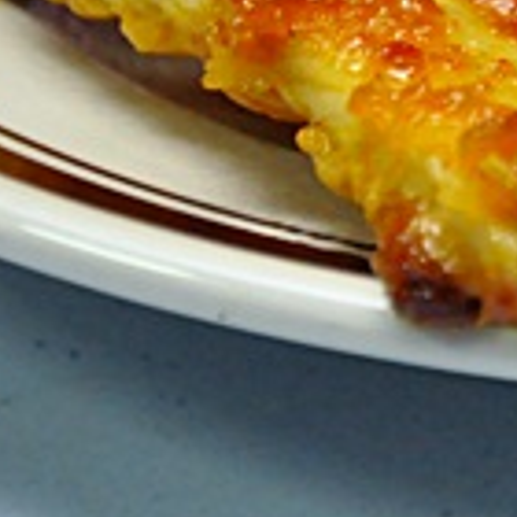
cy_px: -255
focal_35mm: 544
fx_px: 9192
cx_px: 857
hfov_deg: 3.2
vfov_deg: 3.2
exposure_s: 1/60
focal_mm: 92
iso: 2500
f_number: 5.6
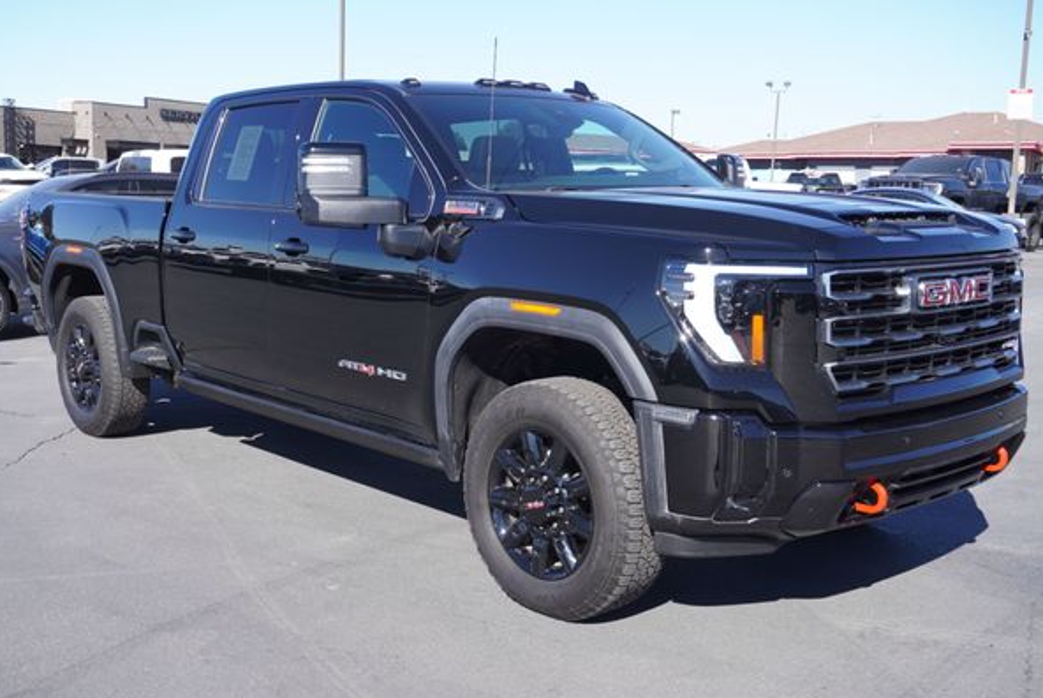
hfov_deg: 47.8
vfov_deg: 33.0
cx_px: 497
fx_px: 1176
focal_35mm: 41
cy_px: 361
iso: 100
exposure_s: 1/160
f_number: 6.3
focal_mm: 25
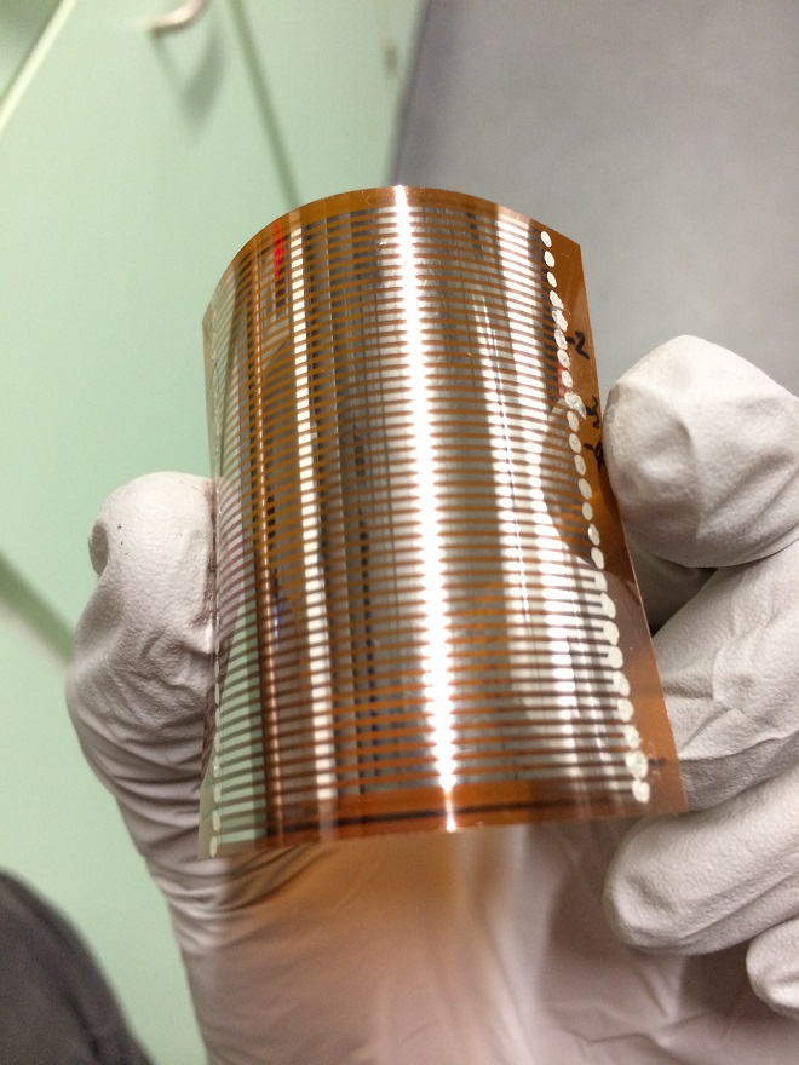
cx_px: 400
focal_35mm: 30
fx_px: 923
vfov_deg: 60.0
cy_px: 532
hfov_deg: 46.8
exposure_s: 1/30
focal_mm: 4.12
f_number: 2.2
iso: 320
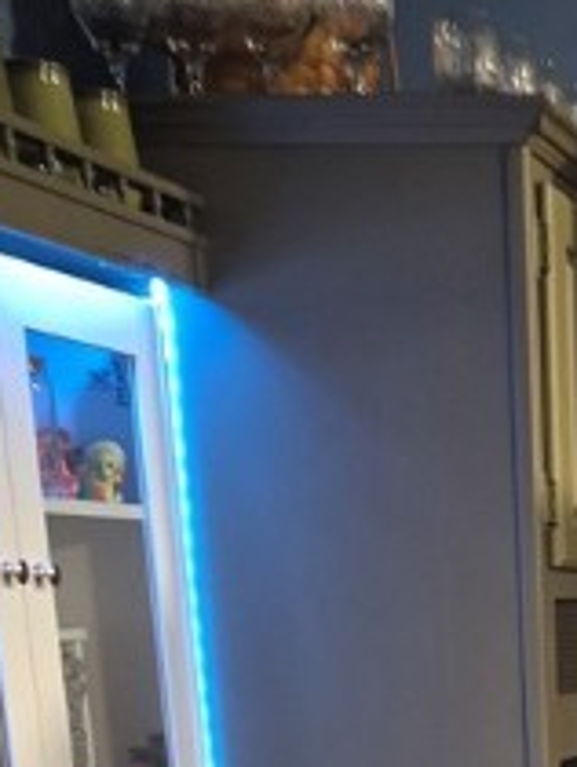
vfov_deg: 19.6
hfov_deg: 16.0
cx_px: 887
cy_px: 1216
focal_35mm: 84
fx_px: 1863
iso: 250
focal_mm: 5.4
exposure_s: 1/8
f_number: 1.8
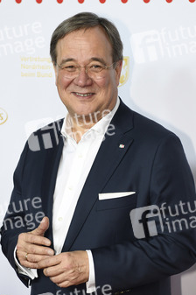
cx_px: 95
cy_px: 174
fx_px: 679
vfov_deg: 24.5
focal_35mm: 83
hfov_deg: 16.4
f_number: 3.5
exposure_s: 1/500
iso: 800
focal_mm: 70
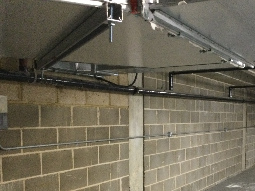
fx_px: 376
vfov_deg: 27.9
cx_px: 172
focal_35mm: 51
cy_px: 156
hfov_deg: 37.1
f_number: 2.4
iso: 200
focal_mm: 3.3
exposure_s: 1/20
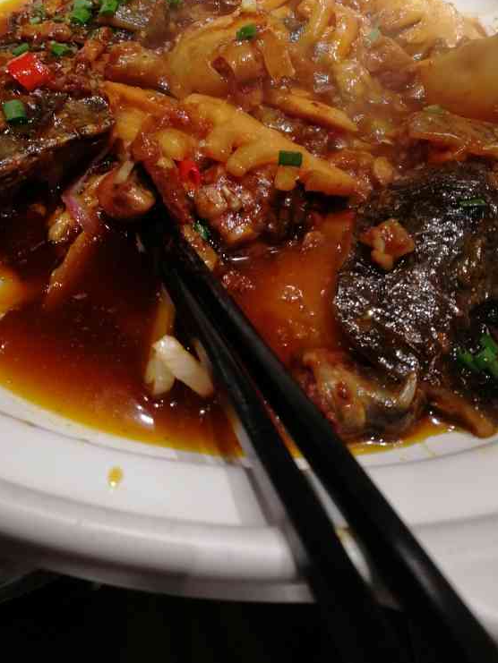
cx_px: 226
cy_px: 249
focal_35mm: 34
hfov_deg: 41.8
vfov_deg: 53.4
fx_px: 652
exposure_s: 1/50
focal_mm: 3.95
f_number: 2.2
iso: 80
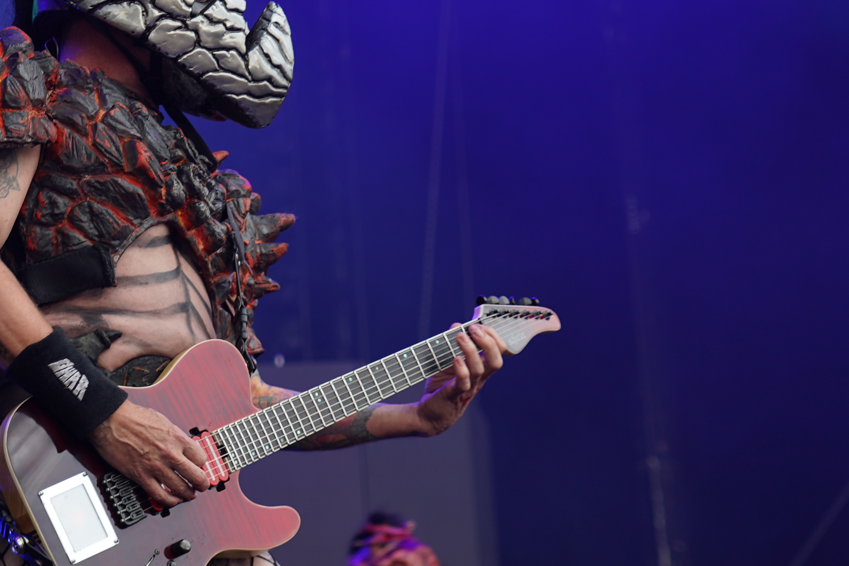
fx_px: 3962
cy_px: 309
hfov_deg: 12.2
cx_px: 241
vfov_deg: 8.2
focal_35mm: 168
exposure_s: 1/80
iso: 125
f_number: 4
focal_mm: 74
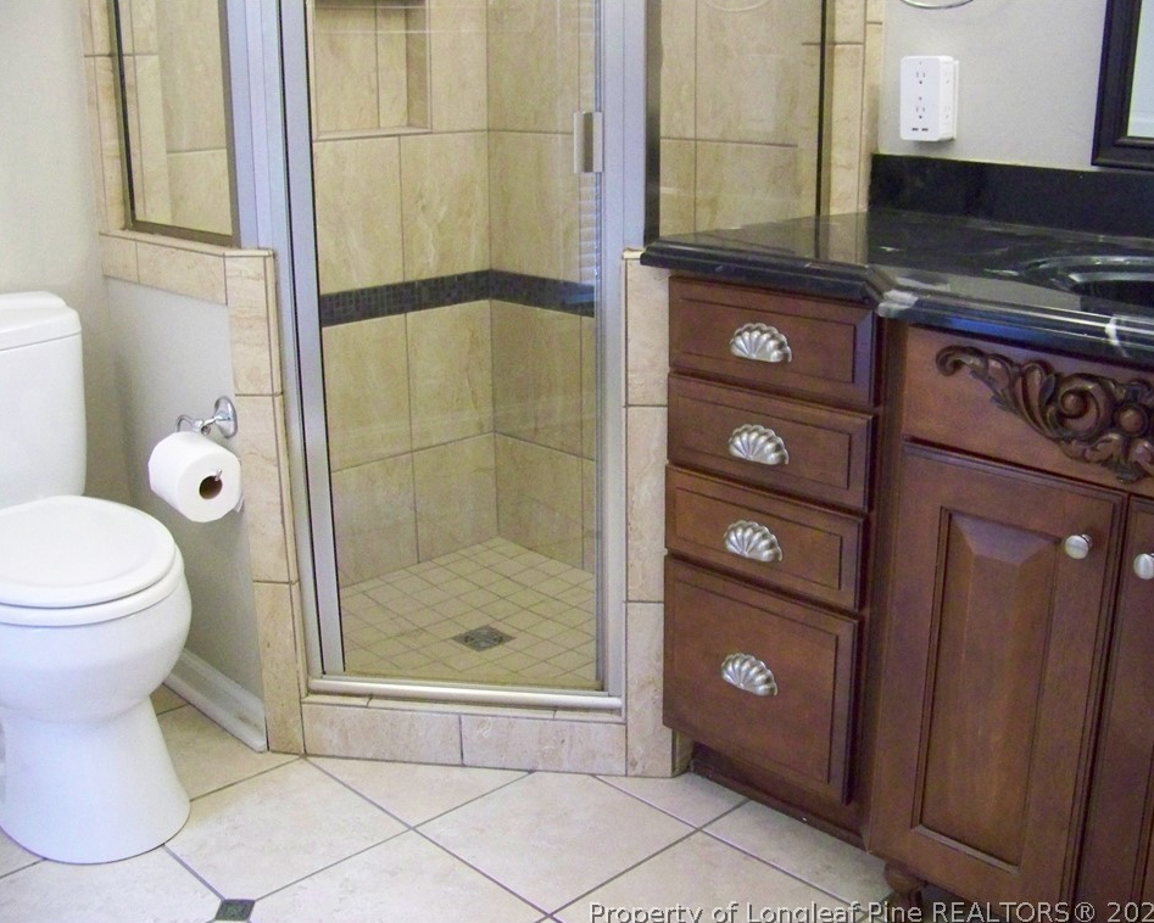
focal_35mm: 38
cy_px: 465
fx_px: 1298
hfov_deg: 47.9
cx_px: 557
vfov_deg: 39.2
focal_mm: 5.85
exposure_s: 1/30
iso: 640
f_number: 2.8
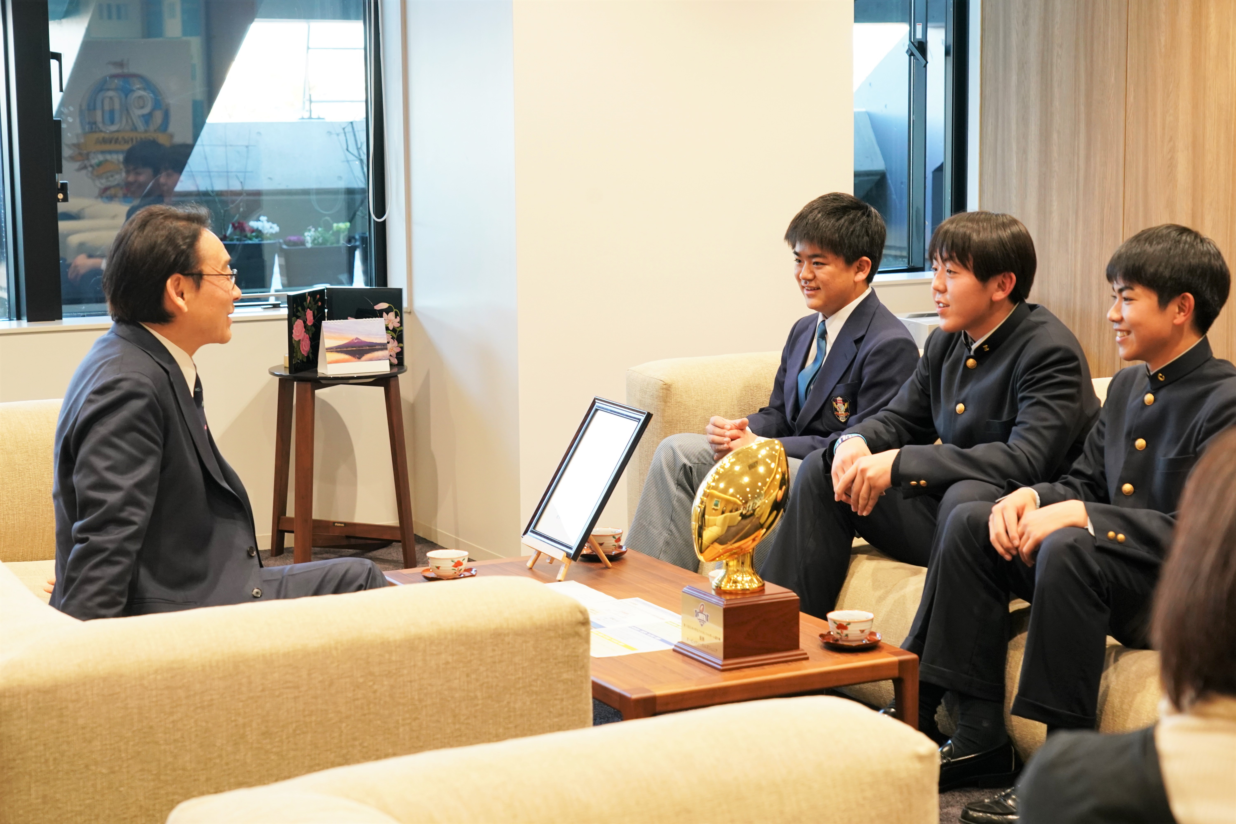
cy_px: 412
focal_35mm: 68
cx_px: 618
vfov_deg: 20.0
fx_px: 2334
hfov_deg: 29.7
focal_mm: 68
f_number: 6.3
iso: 2000
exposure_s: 1/100
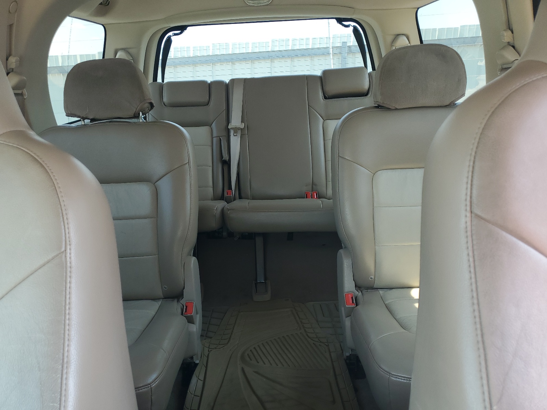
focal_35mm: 26
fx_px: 411
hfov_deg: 67.3
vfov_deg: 53.1
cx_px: 274
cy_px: 205
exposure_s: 1/120
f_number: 1.5
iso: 52
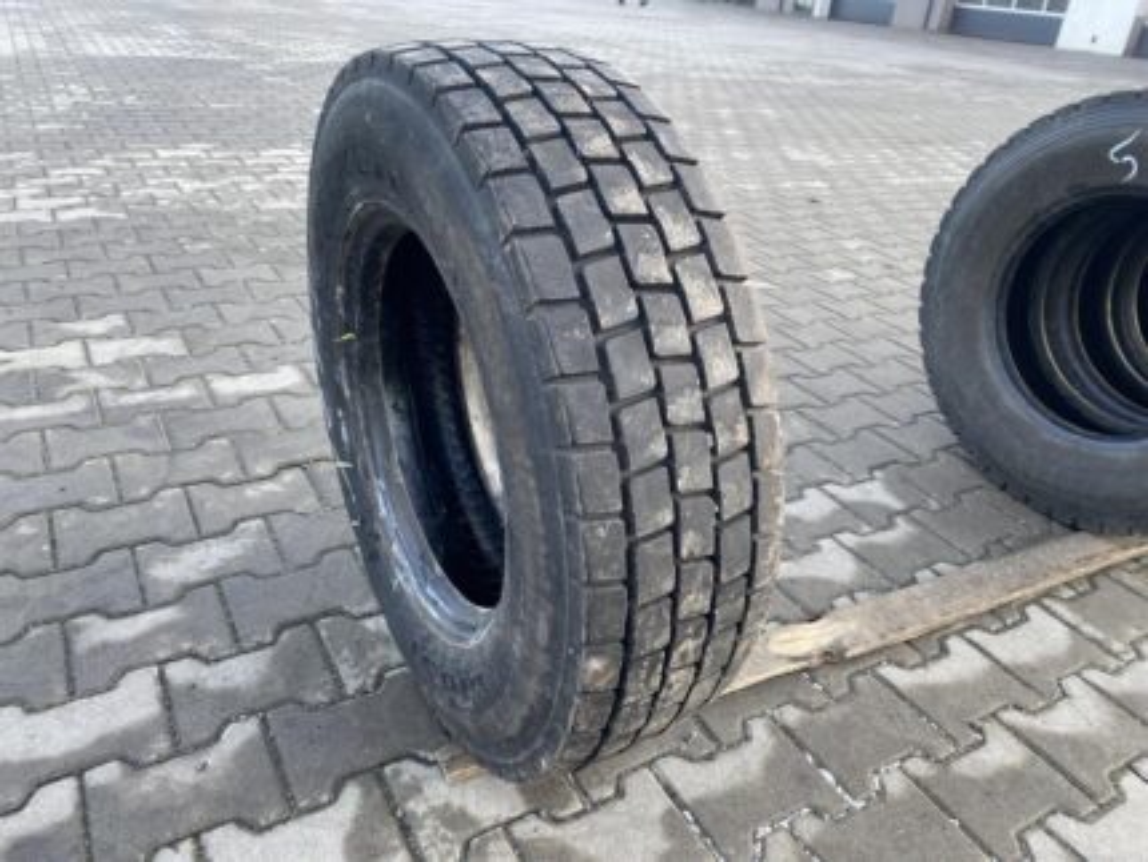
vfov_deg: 53.1
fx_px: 863
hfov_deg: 67.3
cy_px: 431
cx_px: 574
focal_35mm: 26
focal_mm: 4.25
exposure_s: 1/122
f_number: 1.8
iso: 32
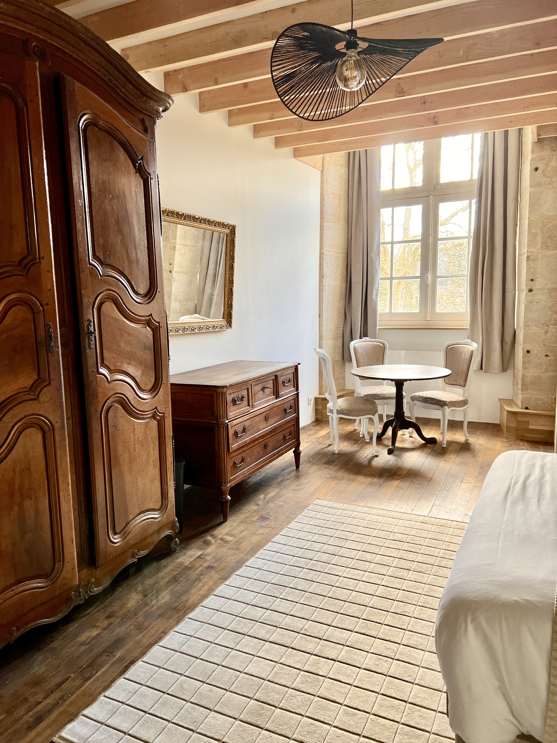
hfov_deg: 53.1
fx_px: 558
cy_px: 372
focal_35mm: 26
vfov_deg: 67.3
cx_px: 278
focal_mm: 5.7
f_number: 1.5
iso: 100
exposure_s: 1/100
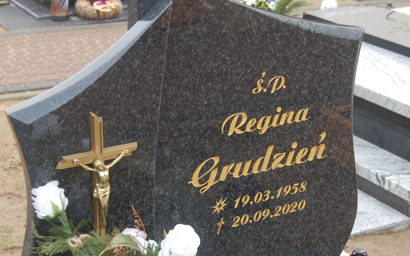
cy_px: 134
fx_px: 902
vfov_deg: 16.2
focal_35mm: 81
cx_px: 188
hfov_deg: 25.6
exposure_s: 1/100
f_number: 5
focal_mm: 35
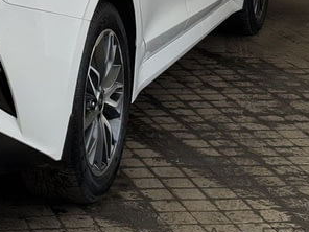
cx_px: -97
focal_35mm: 146
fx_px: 1303
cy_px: -96
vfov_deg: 9.9
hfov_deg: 13.0
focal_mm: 6.76
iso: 64
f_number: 1.78
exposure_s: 1/1490
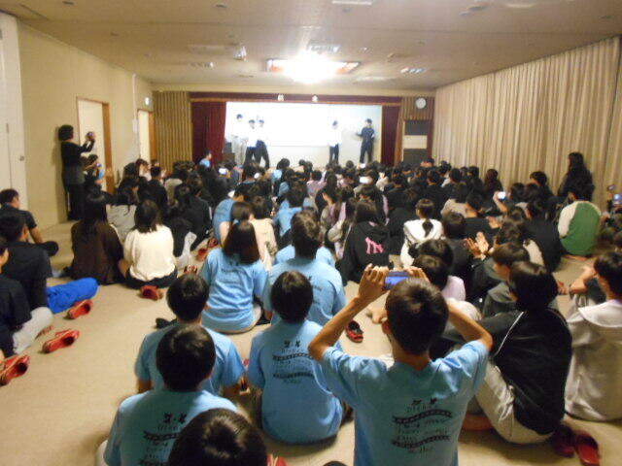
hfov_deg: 67.3
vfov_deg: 53.1
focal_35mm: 26
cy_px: 233
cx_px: 311
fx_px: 467
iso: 800
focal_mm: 4.6
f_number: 3.2
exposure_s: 1/10
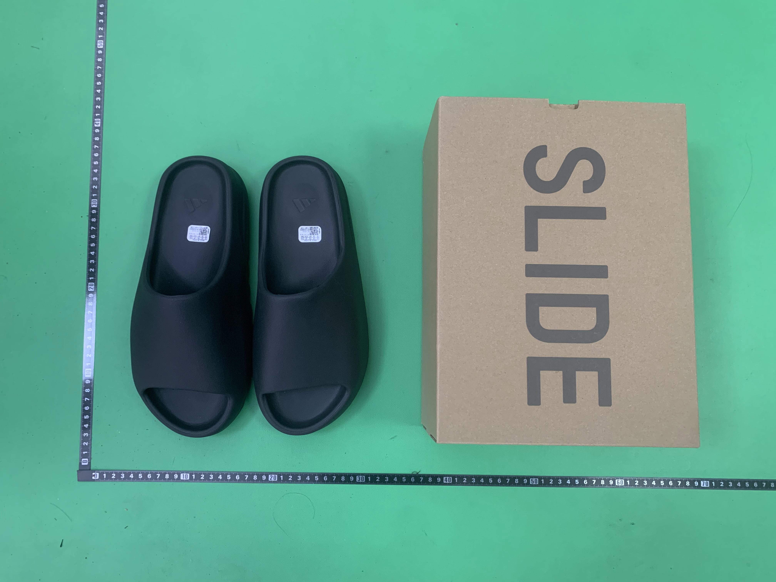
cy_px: 291
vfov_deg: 53.1
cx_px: 388
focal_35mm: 26
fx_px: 583
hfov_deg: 67.3
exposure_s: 1/60
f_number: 1.8
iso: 250
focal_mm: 4.25
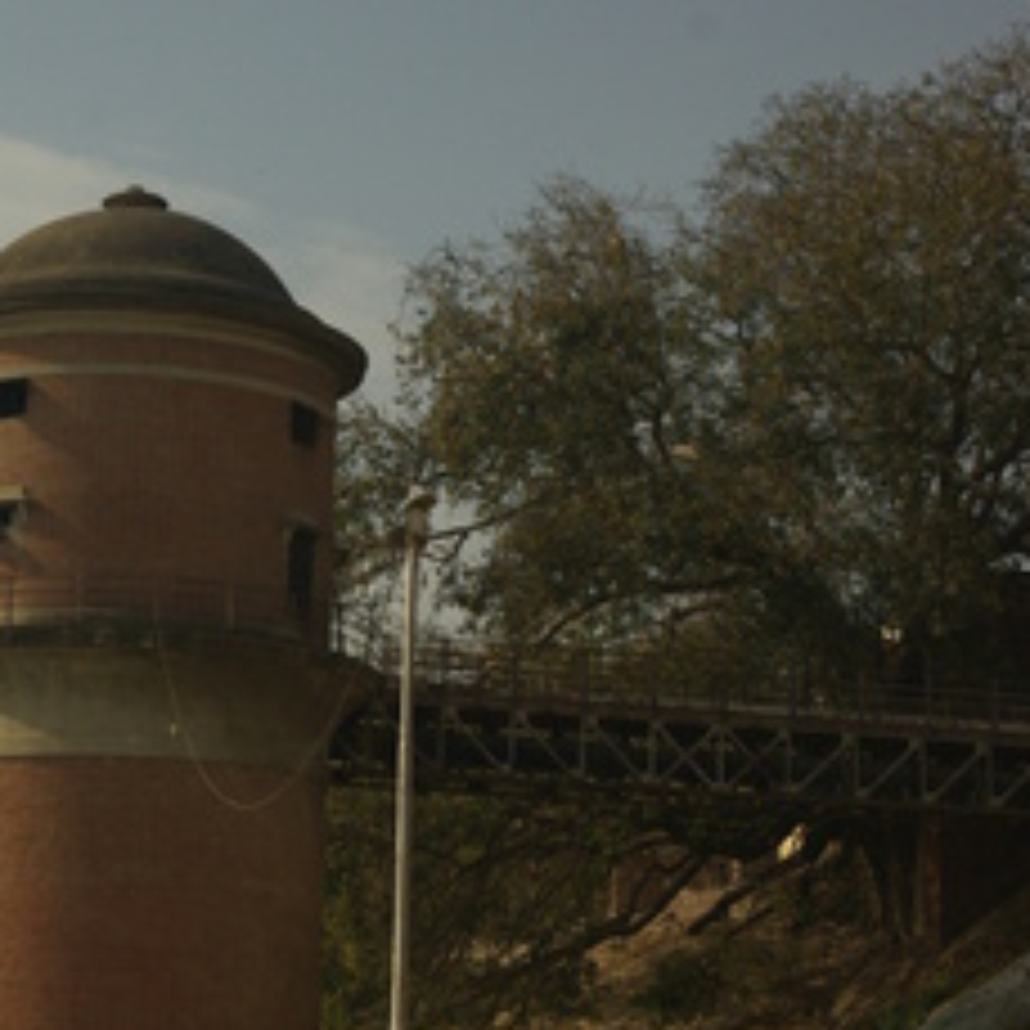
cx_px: 351
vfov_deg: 16.2
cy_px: 720
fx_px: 3602
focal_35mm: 107
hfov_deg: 16.2
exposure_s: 1/500
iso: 200
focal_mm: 40
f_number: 6.7
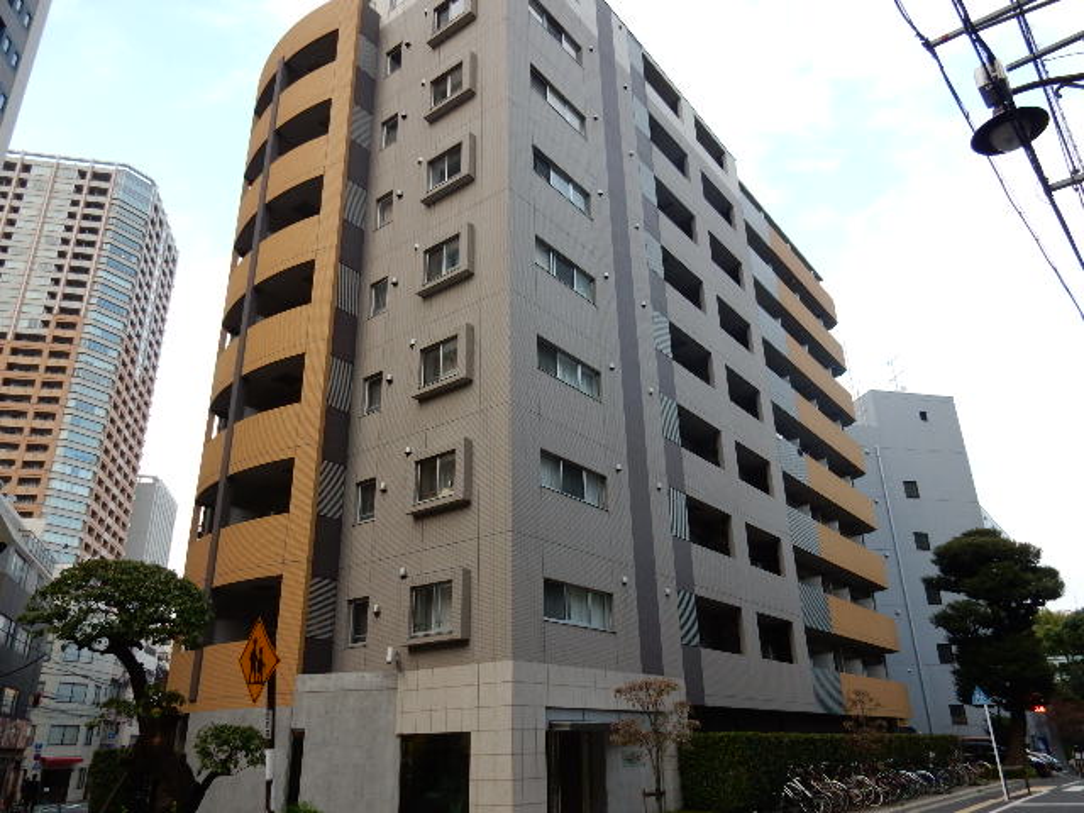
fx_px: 783
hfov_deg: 69.4
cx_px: 542
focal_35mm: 25
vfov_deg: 54.9
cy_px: 406
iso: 125
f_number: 3.7
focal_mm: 4.5
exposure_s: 1/160
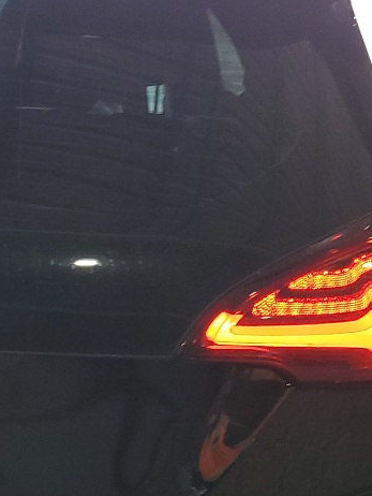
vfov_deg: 21.6
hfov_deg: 15.5
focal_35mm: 90
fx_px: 1288
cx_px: -140
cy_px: 368
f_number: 1.5
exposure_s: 1/120
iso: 70
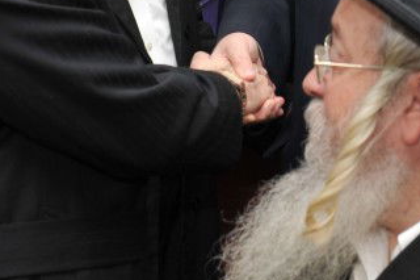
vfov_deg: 8.9
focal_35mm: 150
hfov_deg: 13.5
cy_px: -126
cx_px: 428
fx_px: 1749
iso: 400
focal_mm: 40
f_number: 5
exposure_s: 1/160
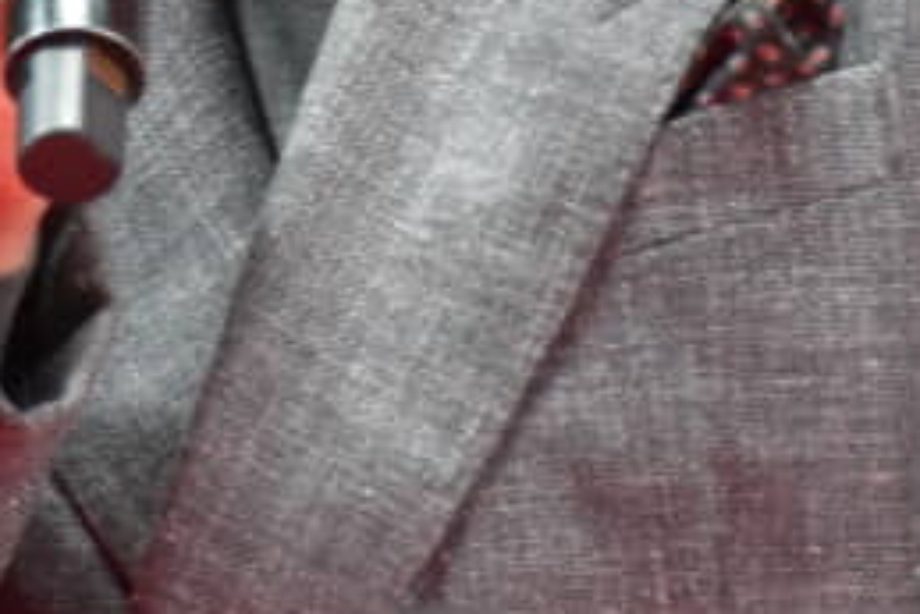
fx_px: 26540
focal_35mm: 1038
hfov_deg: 2.0
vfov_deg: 1.3
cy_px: -431
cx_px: 281
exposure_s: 1/60
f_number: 6
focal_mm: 175
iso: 800
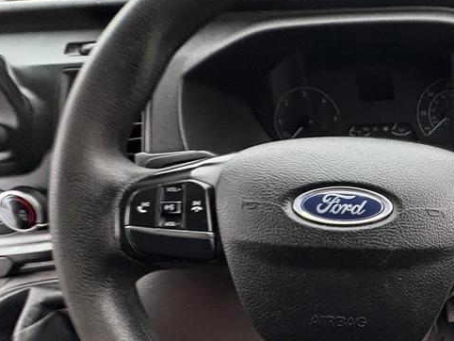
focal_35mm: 26
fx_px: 341
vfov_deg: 52.9
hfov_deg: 57.0
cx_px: 416
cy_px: 198
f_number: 2.2
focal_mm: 2.22
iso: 400
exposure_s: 1/60
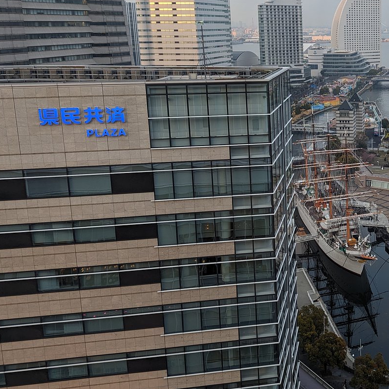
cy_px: 114
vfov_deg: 40.1
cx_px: 371
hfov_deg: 37.4
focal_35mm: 41
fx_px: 521
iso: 42
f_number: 1.85
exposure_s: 1/113
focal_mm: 6.81
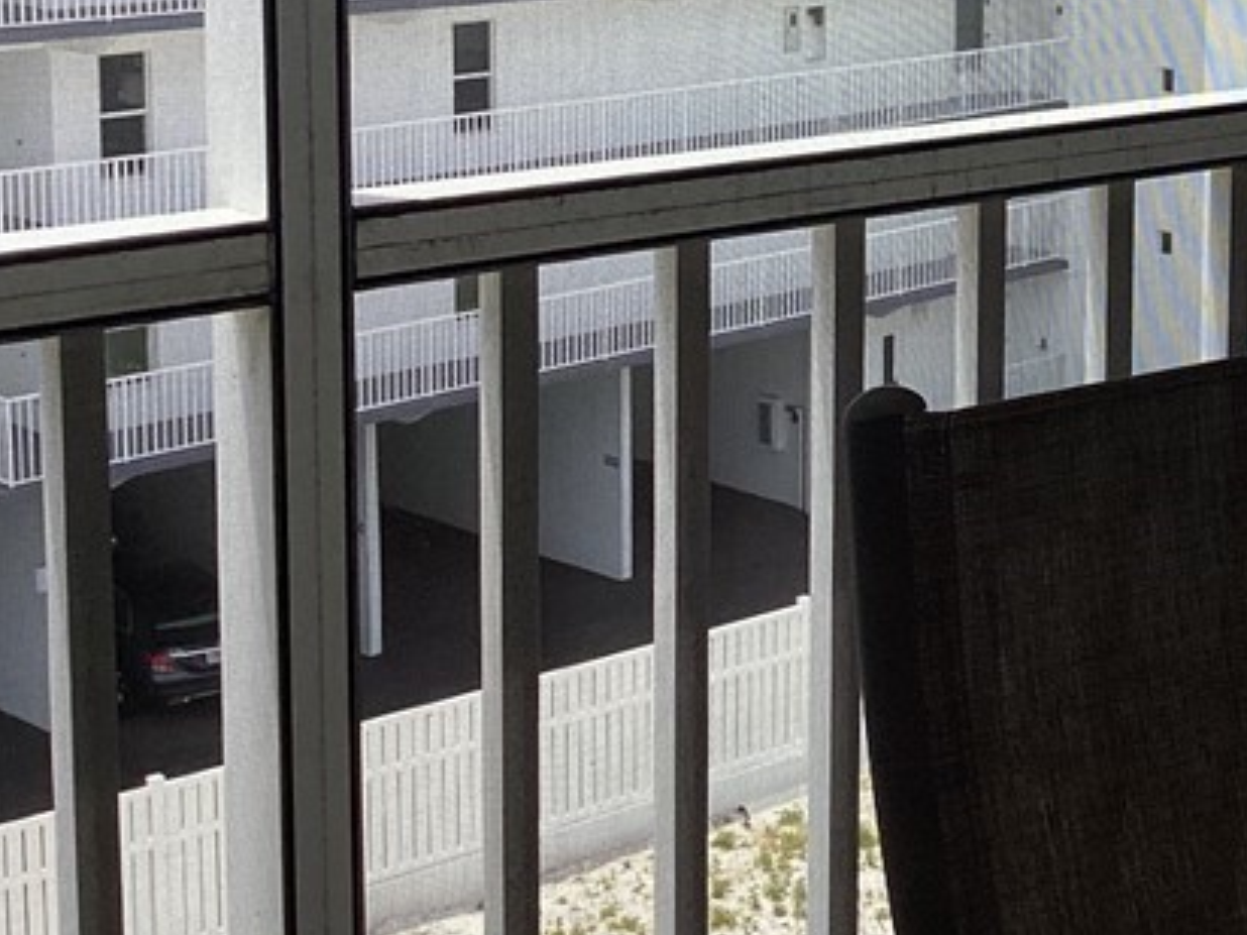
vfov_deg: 18.7
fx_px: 2774
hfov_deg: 23.5
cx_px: 1423
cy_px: 42
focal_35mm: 77
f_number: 2.4
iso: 25
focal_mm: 3.3
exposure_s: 1/905
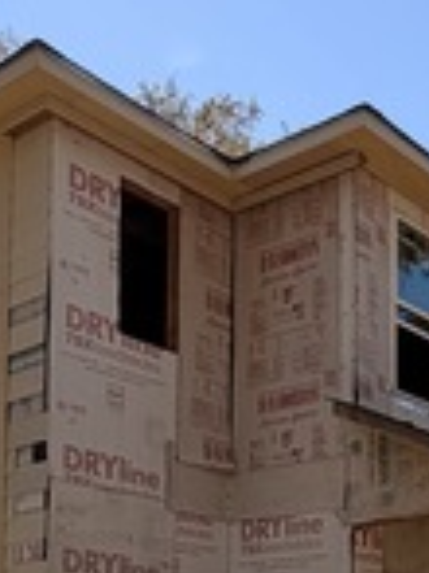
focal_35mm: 61
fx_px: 1009
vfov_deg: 28.3
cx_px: 382
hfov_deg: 23.4
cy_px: 655
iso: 32
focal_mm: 2.22
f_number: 2.2
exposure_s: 1/770
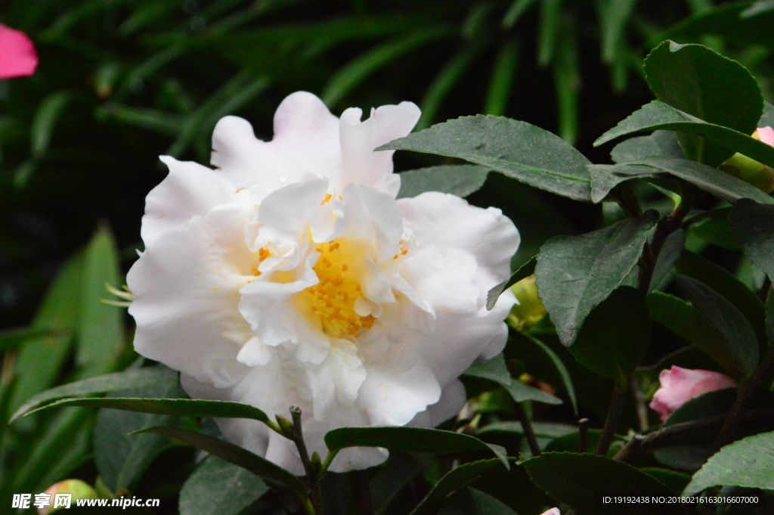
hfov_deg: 4.6
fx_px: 9667
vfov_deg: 3.1
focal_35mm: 450
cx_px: 387
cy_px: 258
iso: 6400
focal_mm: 300
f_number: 18
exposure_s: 1/100
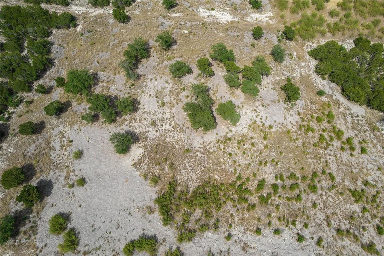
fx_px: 235
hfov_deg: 78.6
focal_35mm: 22
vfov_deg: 57.2
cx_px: 192
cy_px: 128
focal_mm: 8.38
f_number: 2.8
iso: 100
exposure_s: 1/1500
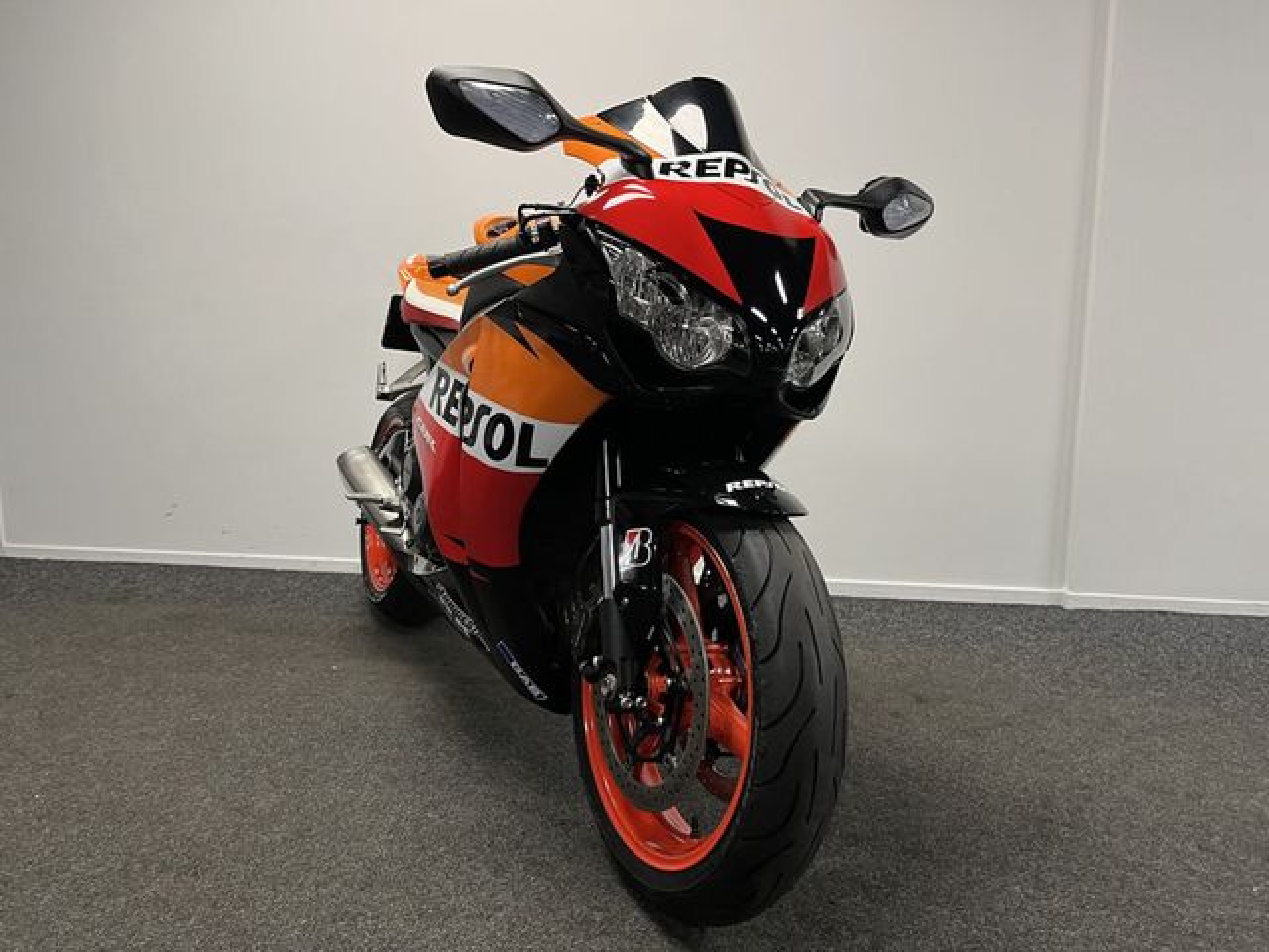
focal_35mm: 26
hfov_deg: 67.3
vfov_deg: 53.1
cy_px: 476
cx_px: 634
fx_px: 953
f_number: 1.6
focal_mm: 5.1
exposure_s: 1/50
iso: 100
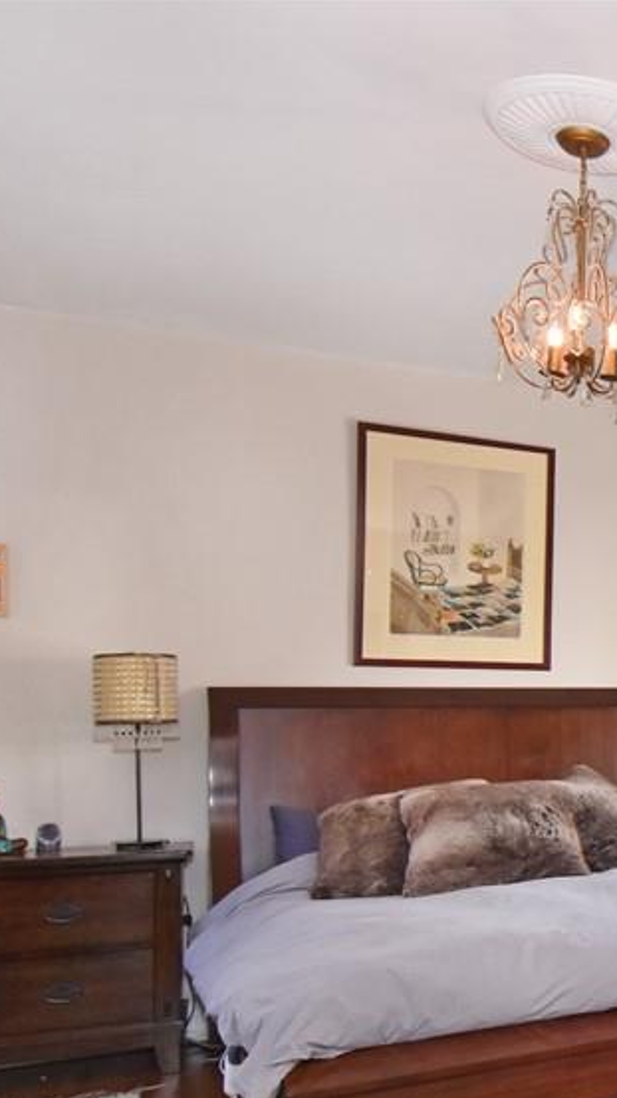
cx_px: 956
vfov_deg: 53.2
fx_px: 1076
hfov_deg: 24.1
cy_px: 715
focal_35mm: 37
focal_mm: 12
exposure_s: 1/80
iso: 640
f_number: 11
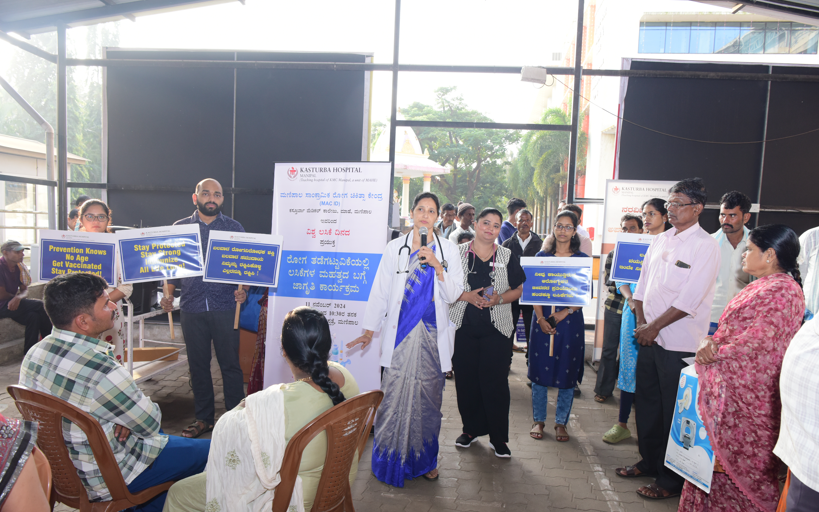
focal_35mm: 25
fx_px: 558
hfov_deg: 72.5
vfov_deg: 49.2
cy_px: 276
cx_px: 406
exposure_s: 1/160
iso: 1250
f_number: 7.1
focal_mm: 24
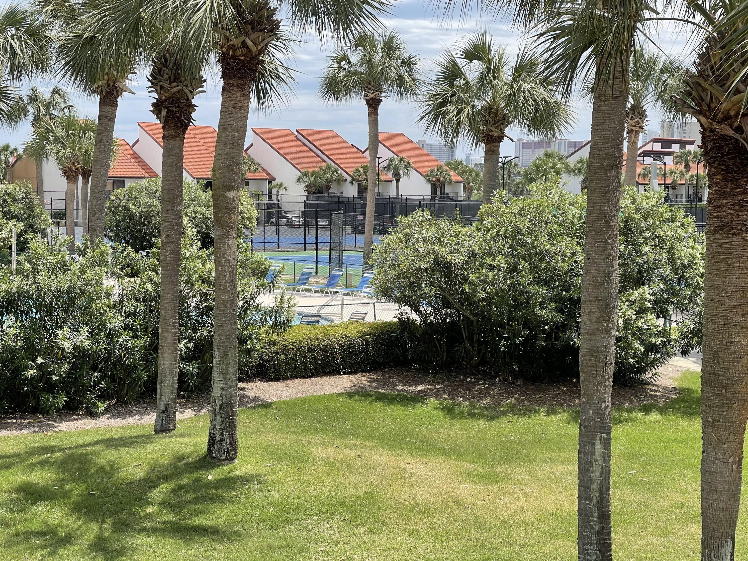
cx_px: 374
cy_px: 280
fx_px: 1383
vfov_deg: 22.9
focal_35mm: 64
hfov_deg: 30.3
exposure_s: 1/896
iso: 20
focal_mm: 7.5
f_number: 2.2
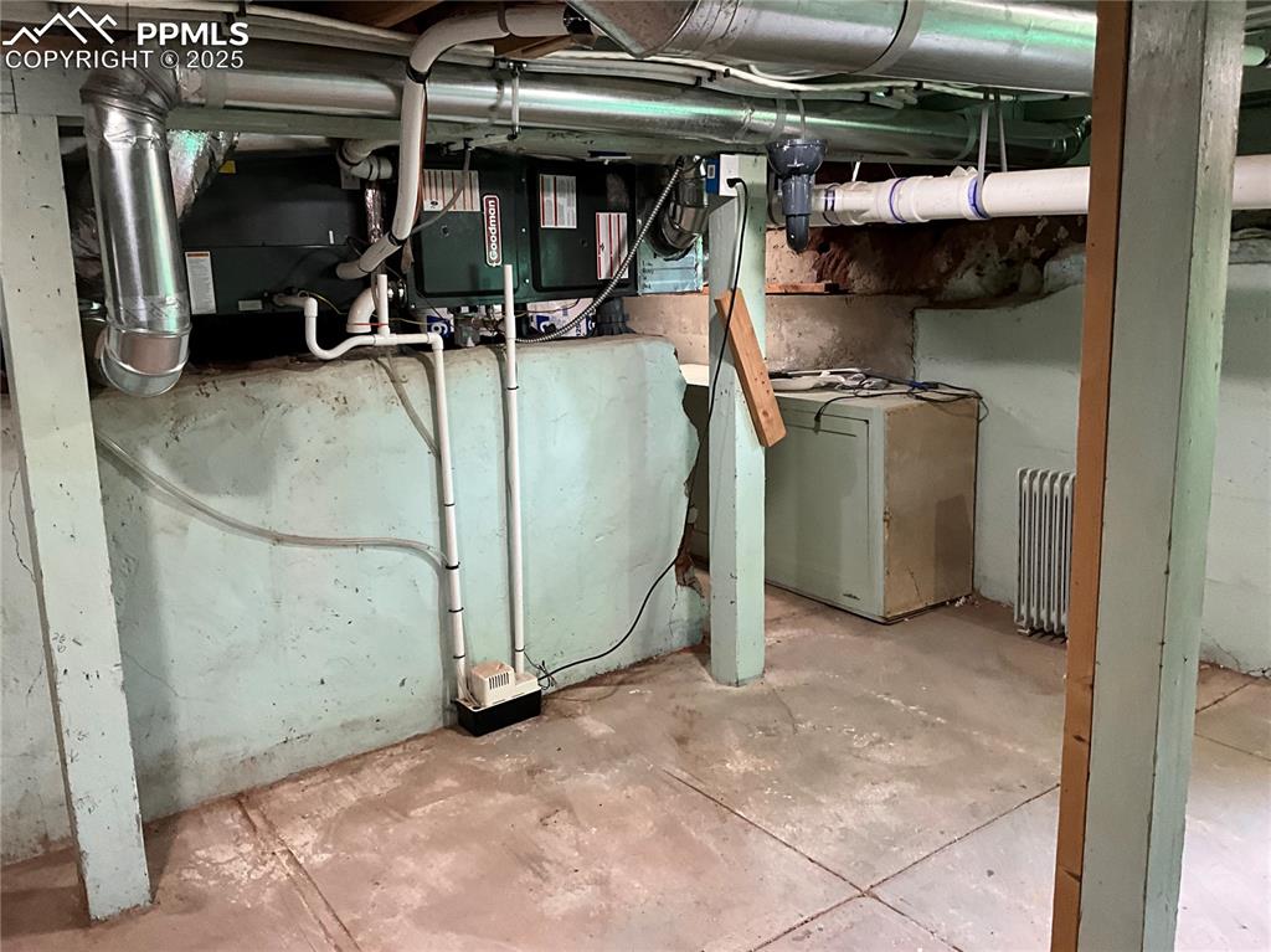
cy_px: 476
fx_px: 1064
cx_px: 636
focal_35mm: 29
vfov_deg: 48.2
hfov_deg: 61.7
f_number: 1.8
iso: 160
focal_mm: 3
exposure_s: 1/60
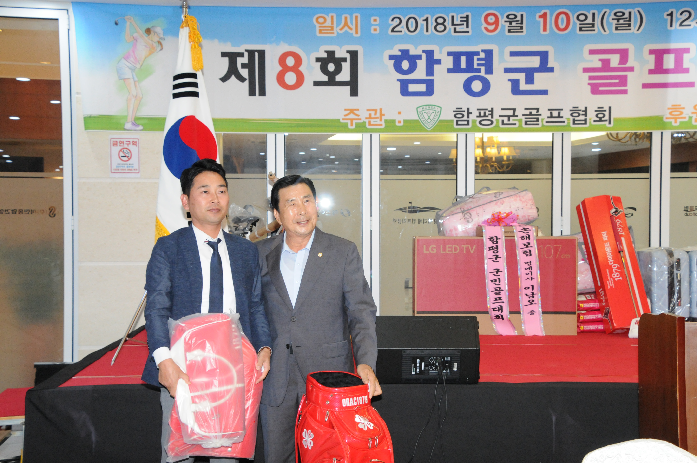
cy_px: 232
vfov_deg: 25.7
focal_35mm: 52
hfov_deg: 37.9
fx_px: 1015
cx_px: 348
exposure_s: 1/60
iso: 1600
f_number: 8
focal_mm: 35
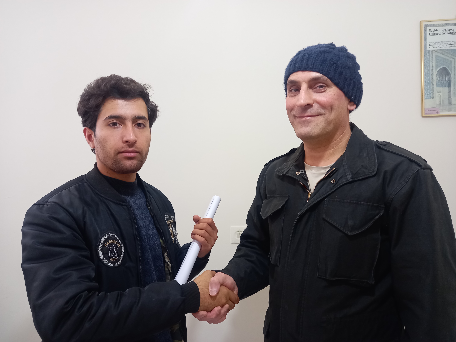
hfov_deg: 69.4
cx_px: 228
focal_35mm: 25
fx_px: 329
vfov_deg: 54.9
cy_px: 171
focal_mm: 4.6
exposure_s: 1/33.3
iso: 200
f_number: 2
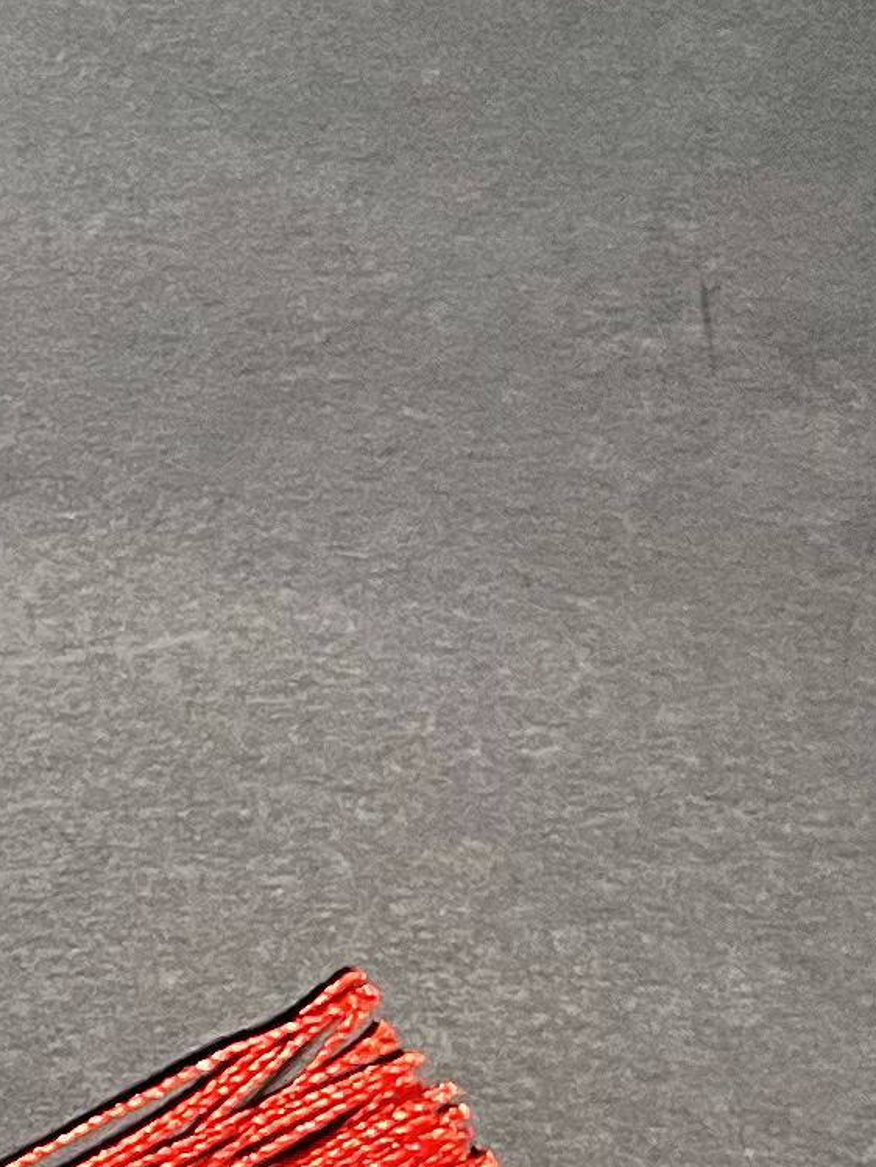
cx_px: -1051
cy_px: 830
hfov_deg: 9.7
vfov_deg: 14.1
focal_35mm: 140
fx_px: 4722
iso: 160
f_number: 1.6
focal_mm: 5.1
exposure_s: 1/50
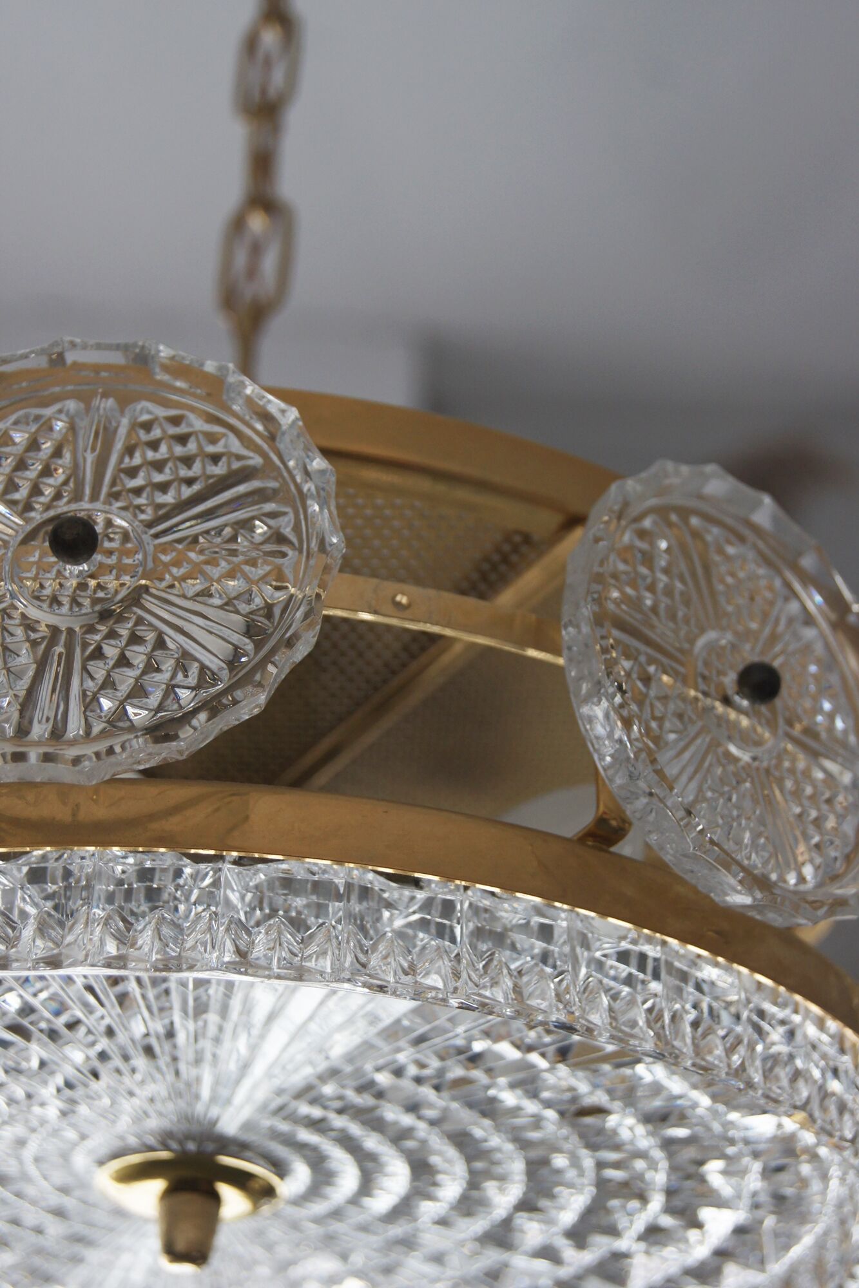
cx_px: 430
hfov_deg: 22.6
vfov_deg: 33.4
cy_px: 644
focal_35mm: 60
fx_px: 2148
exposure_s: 1/250
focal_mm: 40
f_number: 5.6
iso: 400
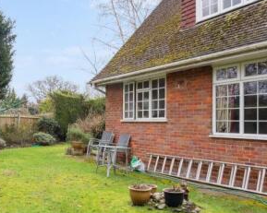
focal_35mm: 34
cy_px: 142
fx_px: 269
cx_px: 67
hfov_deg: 50.7
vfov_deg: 42.7
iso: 640
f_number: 11
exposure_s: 1/80
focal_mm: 16
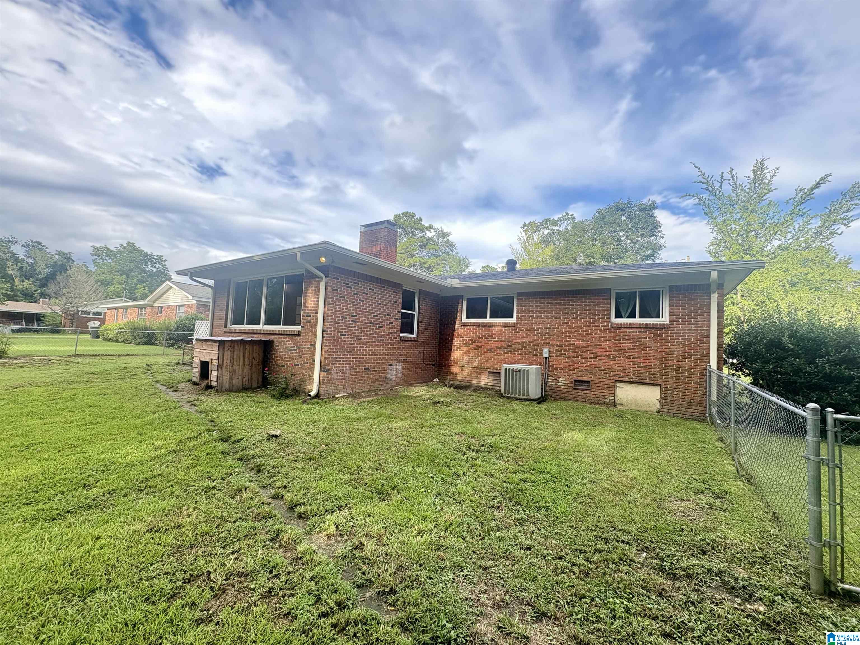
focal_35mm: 14
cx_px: 430
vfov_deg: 85.7
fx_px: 348
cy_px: 322
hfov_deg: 102.1
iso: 64
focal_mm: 2.22
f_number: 2.2
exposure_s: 1/249
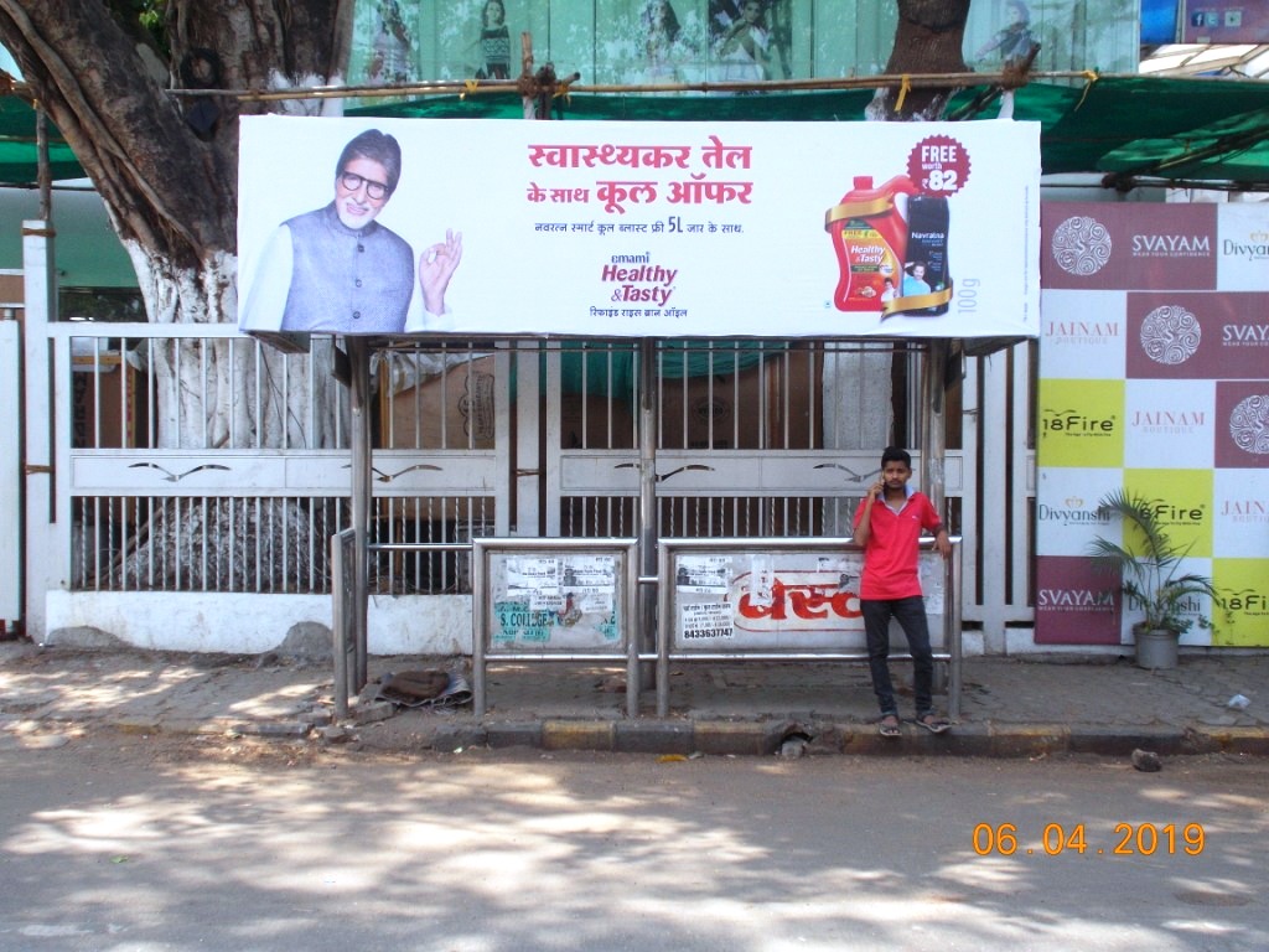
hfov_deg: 42.9
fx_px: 1613
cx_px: 634
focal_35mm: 44
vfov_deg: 32.9
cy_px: 476
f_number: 4.2
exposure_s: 1/250
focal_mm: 7.9
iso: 125
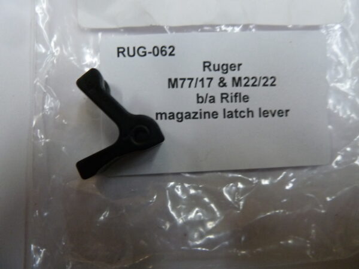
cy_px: 134
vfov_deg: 54.9
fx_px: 259
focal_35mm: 25
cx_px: 180
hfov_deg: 69.4
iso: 320
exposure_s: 1/30
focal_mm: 4.1
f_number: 3.3
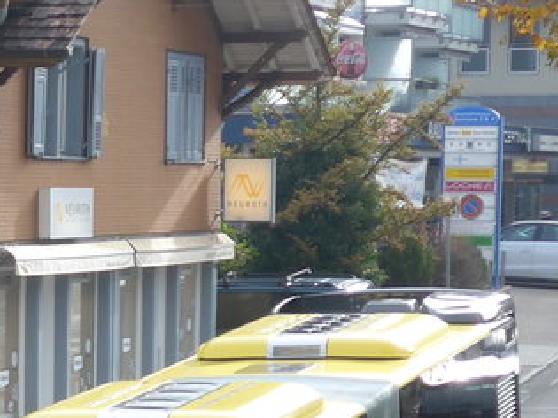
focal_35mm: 198
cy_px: 453
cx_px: -404
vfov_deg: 7.5
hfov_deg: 9.6
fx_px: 3190
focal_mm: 10.7
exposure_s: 1/400
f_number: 3.3
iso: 80
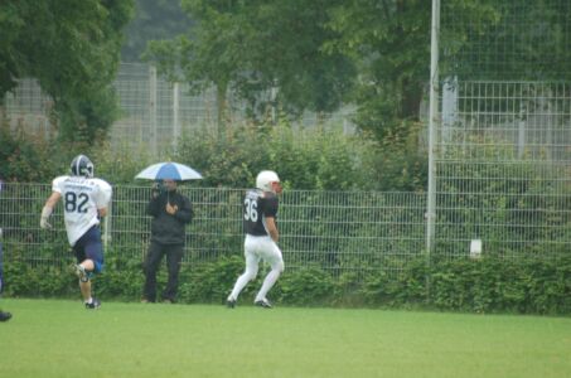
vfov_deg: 3.0
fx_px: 7122
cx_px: 286
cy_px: 189
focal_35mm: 450
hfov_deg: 4.6
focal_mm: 300
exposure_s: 1/500
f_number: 5.6
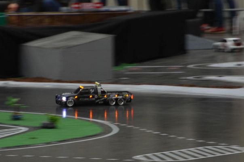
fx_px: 1886
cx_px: 104
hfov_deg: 7.4
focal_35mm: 279
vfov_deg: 4.9
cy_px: 99
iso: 900
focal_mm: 125
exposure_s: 1/30
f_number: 6
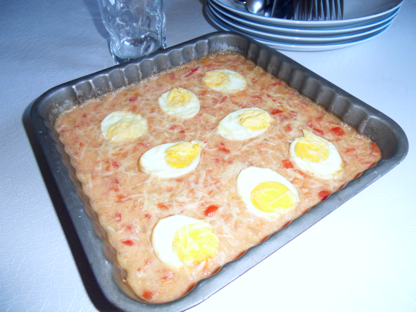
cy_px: 156
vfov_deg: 56.8
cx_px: 208
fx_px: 288
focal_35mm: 24
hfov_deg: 71.6
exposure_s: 1/30
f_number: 3.3
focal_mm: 4.2
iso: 200
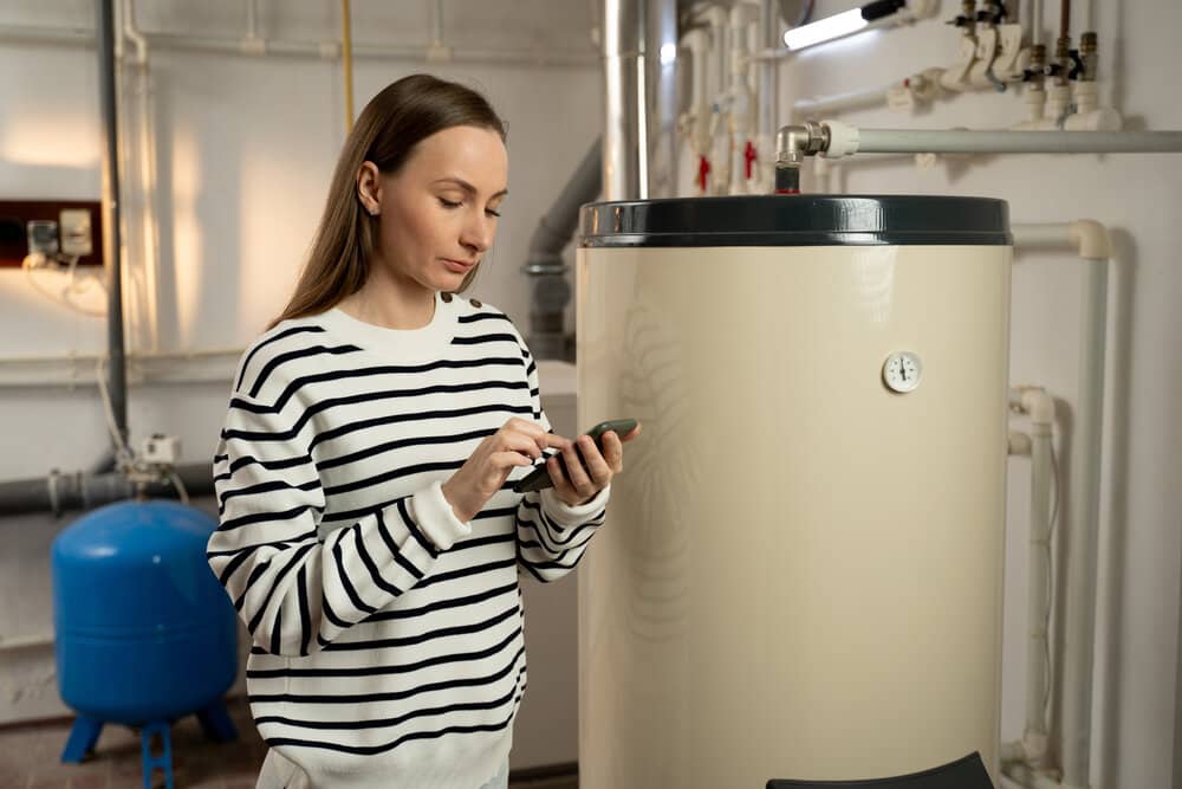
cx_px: 591
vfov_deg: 34.2
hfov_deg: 49.5
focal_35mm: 39
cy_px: 394
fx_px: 1281
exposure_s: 1/50
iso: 160
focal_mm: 39
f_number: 3.2
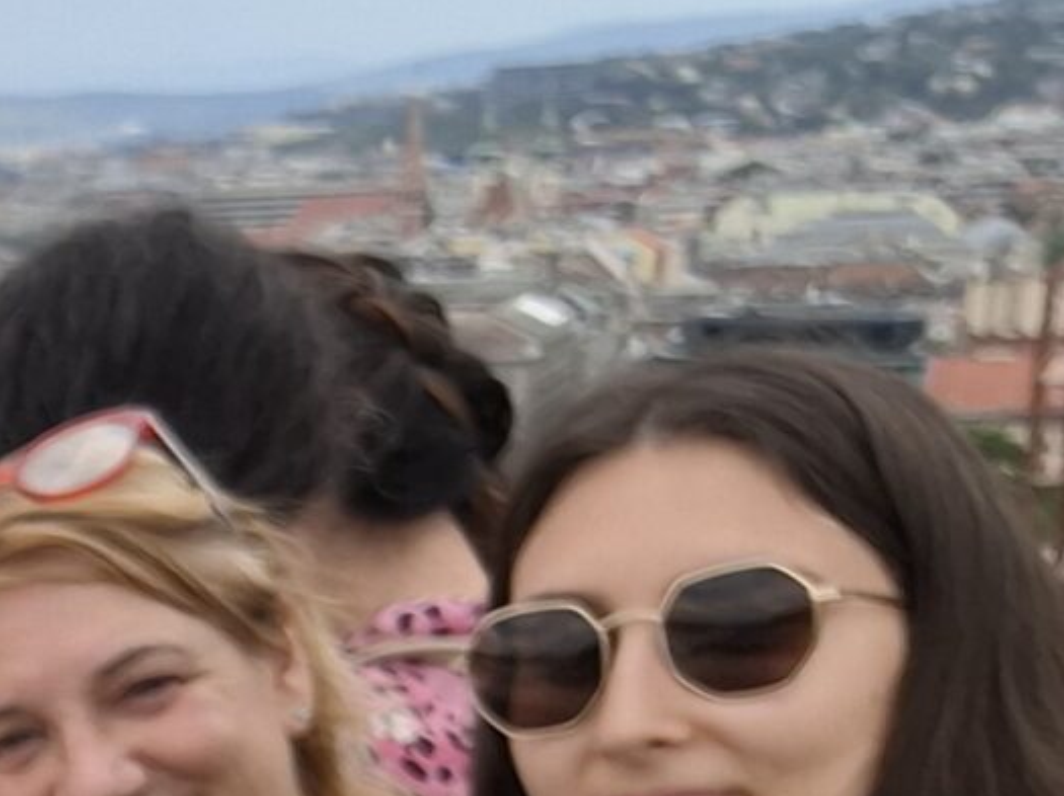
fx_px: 3747
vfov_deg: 11.7
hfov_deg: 13.6
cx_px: -1109
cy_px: 1163
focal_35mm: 122
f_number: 2.2
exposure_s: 1/214
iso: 50
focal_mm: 3.72
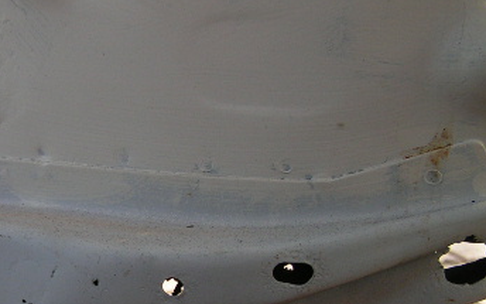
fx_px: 993
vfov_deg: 17.3
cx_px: 110
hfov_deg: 27.1
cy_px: 223
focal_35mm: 75
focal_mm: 6.3
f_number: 2.8
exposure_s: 1/160
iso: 50
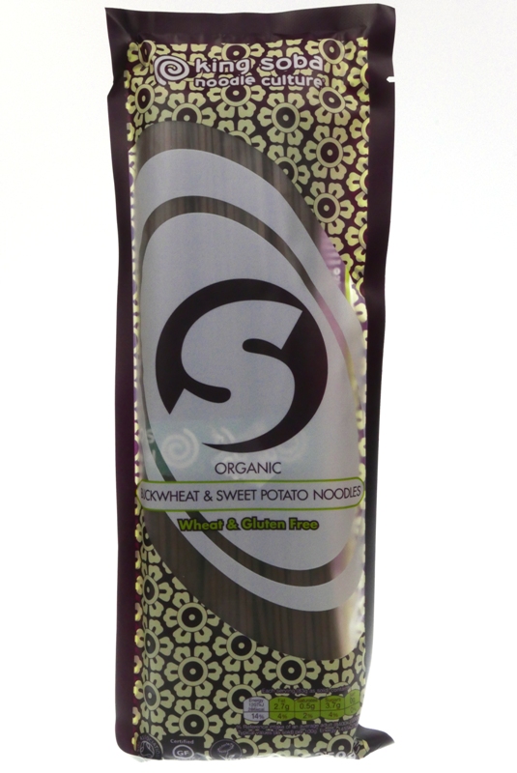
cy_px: 386
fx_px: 946
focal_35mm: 44
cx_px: 258
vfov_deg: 44.5
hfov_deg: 30.6
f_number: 16
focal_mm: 19.9
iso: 1600
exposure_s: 1/60
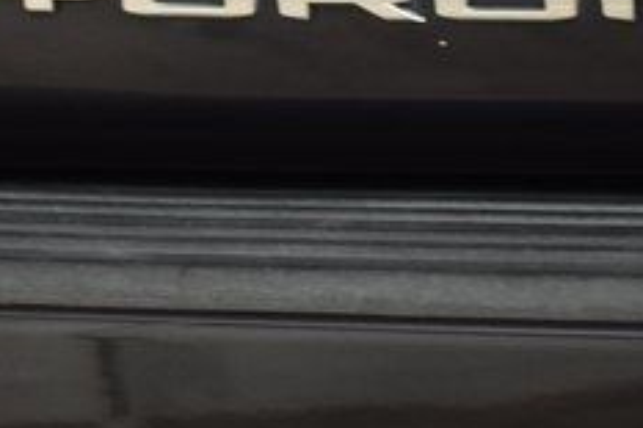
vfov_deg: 4.7
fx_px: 5158
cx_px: -8
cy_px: -73
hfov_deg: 7.1
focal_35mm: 289
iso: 1600
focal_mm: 70
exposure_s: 1/50
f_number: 2.8
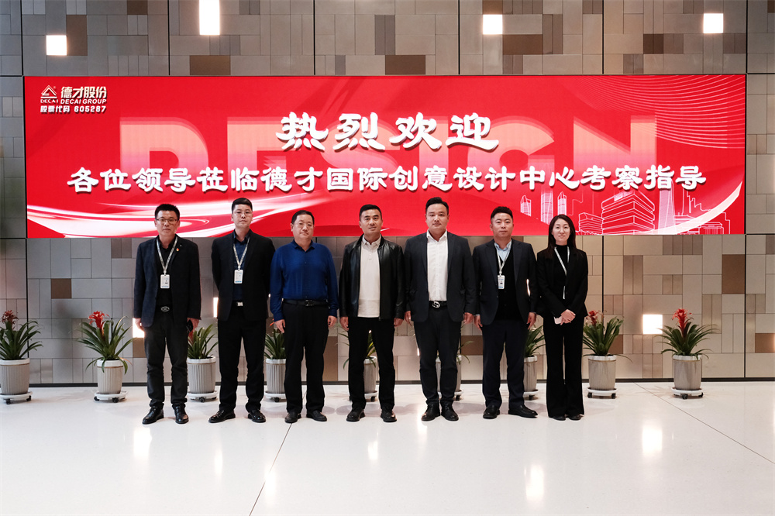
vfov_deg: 36.8
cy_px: 258
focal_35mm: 36
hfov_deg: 53.1
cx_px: 388
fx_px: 775
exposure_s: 1/160
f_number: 4.5
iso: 2000
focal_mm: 24.1
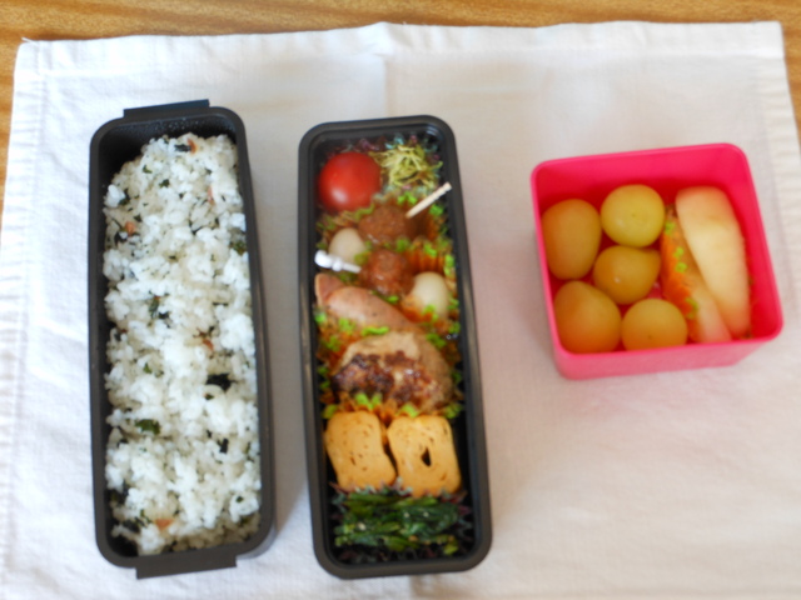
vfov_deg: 32.2
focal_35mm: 45
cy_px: 300
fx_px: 1041
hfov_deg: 42.1
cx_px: 400
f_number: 4.6
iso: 80
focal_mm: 8.1
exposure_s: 1/30
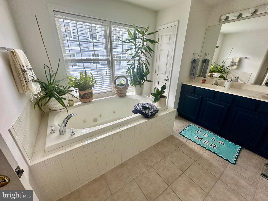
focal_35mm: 14
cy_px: 100
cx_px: 134
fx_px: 108
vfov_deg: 85.7
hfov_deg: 102.1
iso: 125
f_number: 2.2
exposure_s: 1/99
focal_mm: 2.22
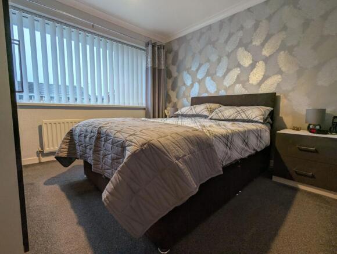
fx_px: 156
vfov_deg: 78.3
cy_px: 127
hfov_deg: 94.4
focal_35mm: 16
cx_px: 168
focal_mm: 2.35
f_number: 2.2
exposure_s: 1/50
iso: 56
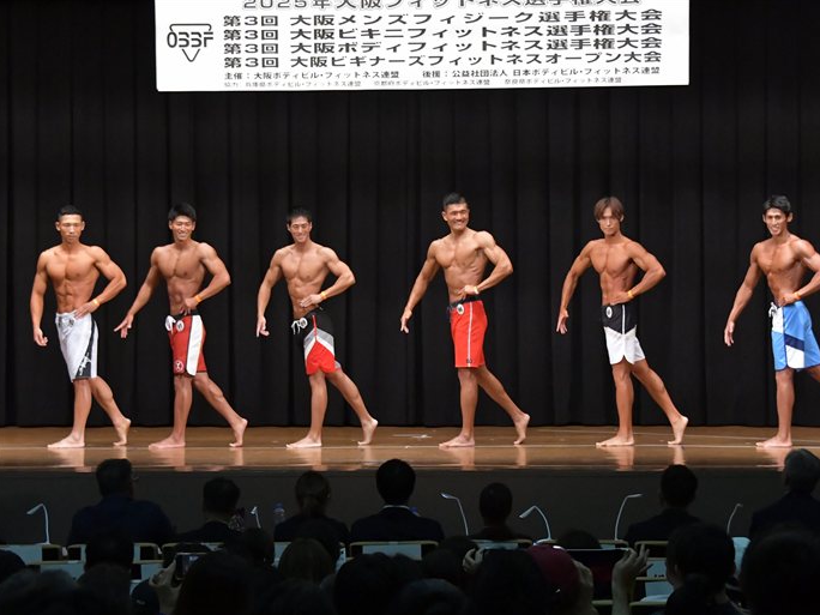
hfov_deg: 17.7
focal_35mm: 111
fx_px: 2629
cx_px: 460
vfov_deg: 13.3
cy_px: 308
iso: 6400
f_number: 5.6
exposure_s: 1/400
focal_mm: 68
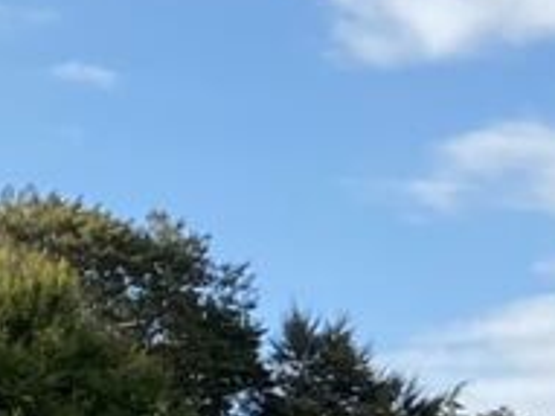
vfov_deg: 7.7
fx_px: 2980
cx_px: 1277
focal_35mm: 186
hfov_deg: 9.6
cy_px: 797
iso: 32
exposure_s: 1/1866
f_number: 1.8
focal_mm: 4.25
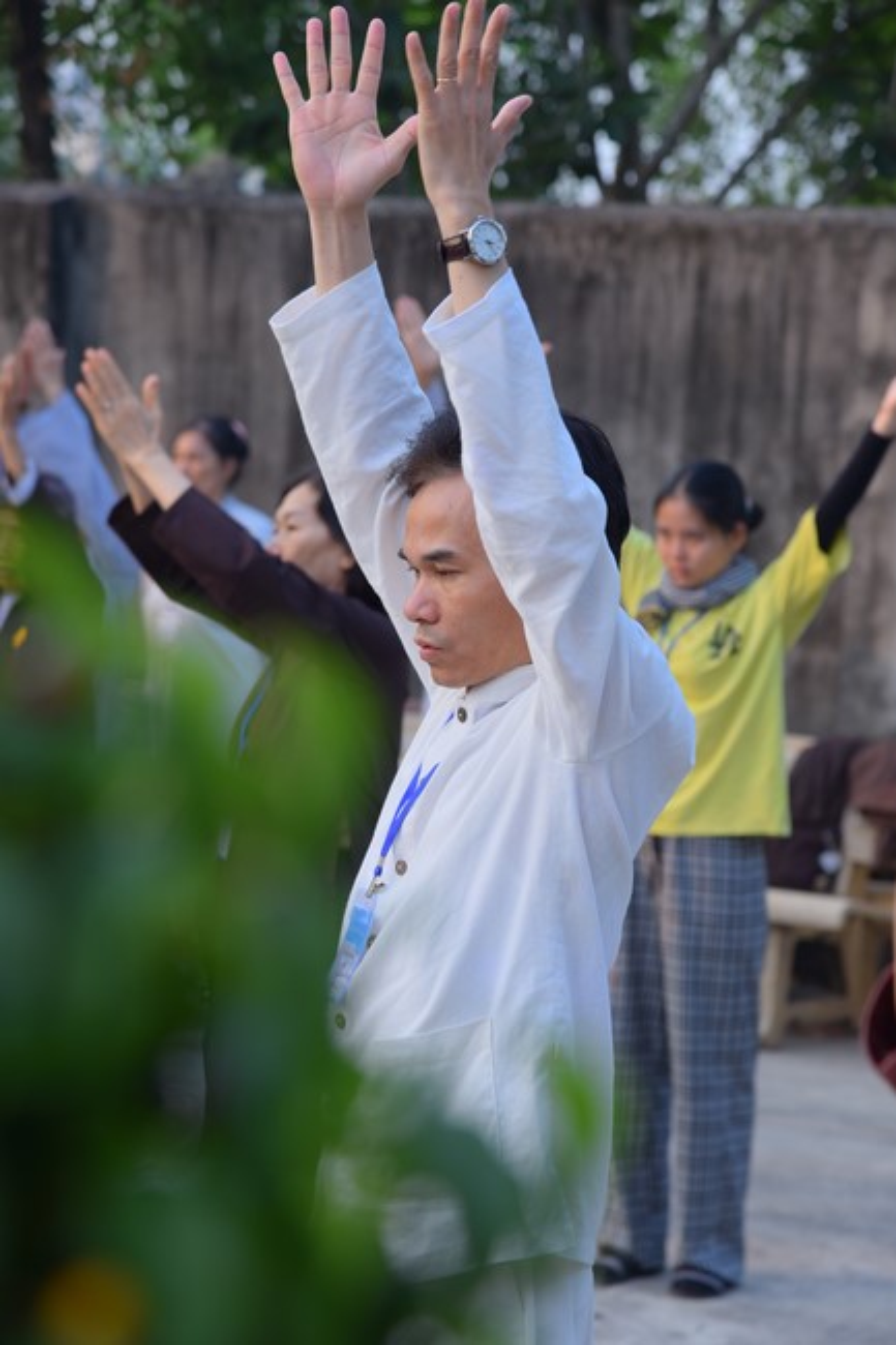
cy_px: 672
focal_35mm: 120
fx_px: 4482
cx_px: 448
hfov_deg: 11.4
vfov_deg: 17.1
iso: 125
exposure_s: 1/80
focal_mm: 120
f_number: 6.3
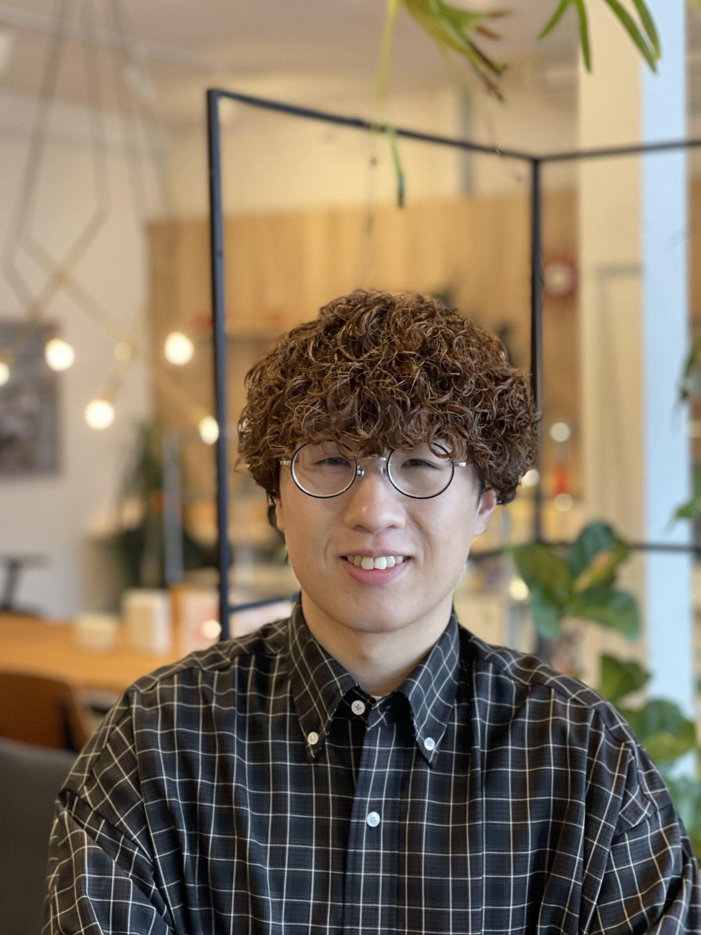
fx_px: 1728
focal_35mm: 64
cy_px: 468
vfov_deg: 30.3
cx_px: 350
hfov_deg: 22.9
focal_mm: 7.5
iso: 250
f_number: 2.2
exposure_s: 1/40
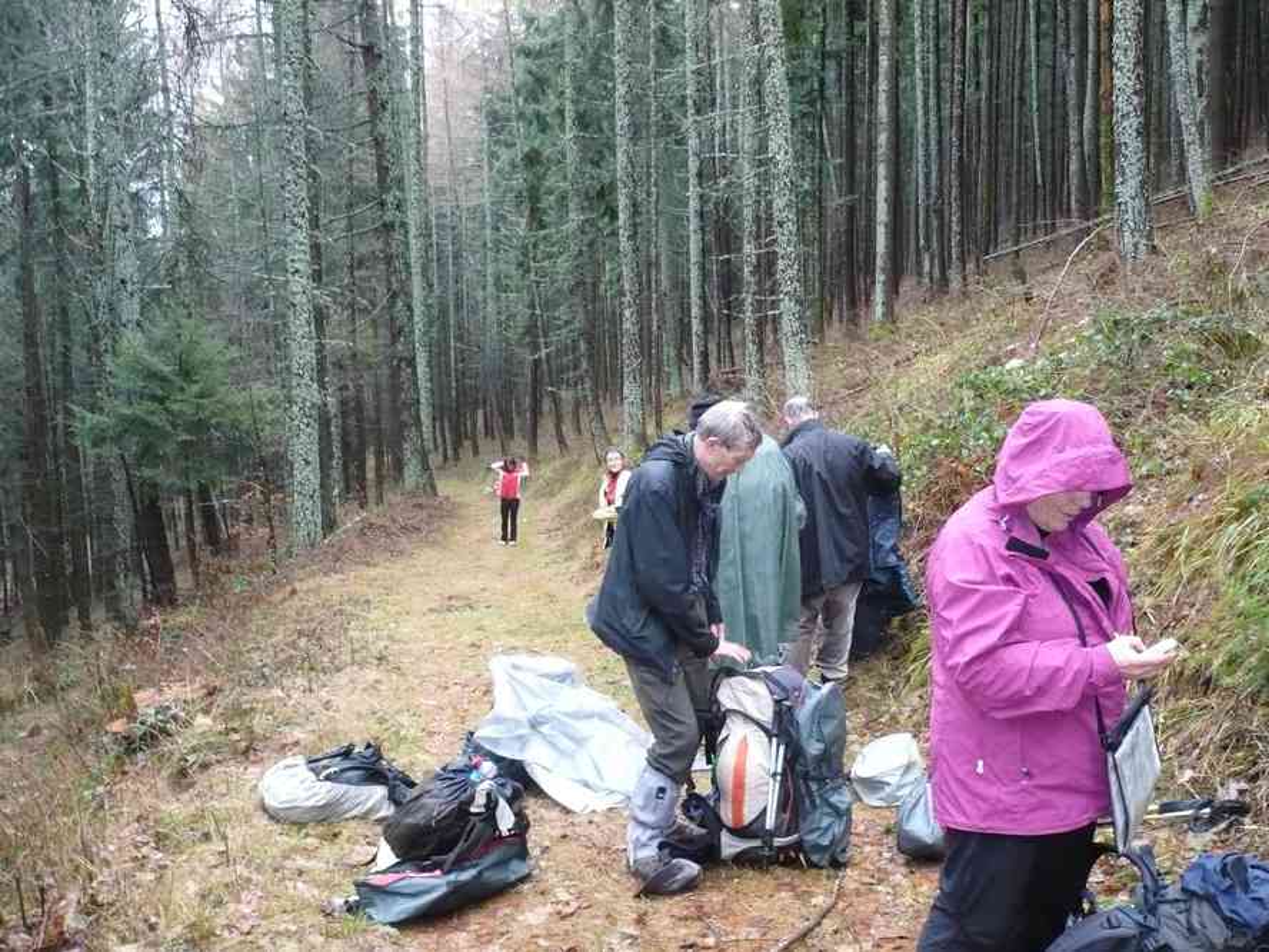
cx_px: 634
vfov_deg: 40.7
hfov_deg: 52.6
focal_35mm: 35
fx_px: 1283
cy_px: 476
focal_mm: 5.8
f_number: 2.8
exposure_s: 1/30
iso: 320
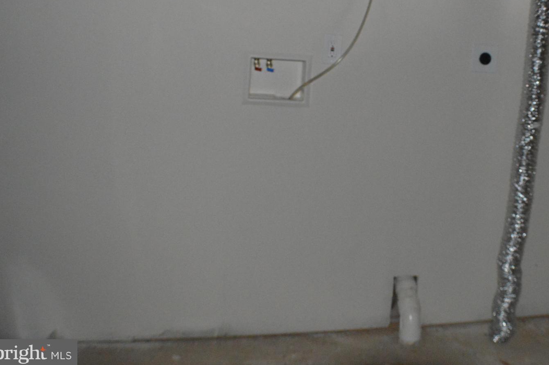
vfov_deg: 24.3
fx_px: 838
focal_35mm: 55
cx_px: 406
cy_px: 90
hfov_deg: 35.5
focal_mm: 24
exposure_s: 1/60
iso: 3200
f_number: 4
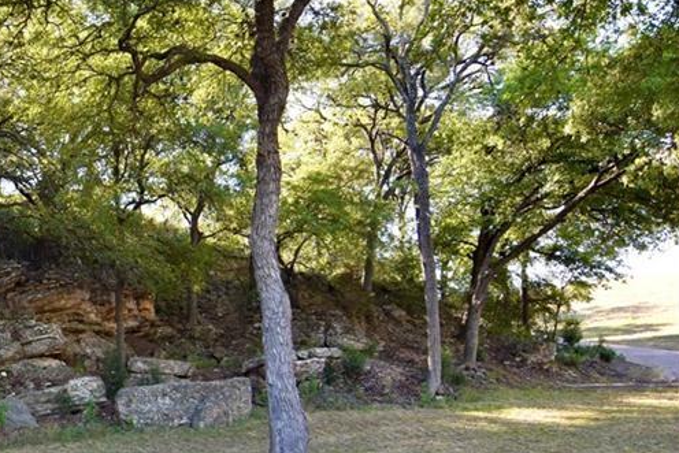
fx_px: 642
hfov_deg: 45.8
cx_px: -16
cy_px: 330
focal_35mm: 34
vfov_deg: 38.1
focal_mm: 11
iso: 360
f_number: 5.6
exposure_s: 1/125
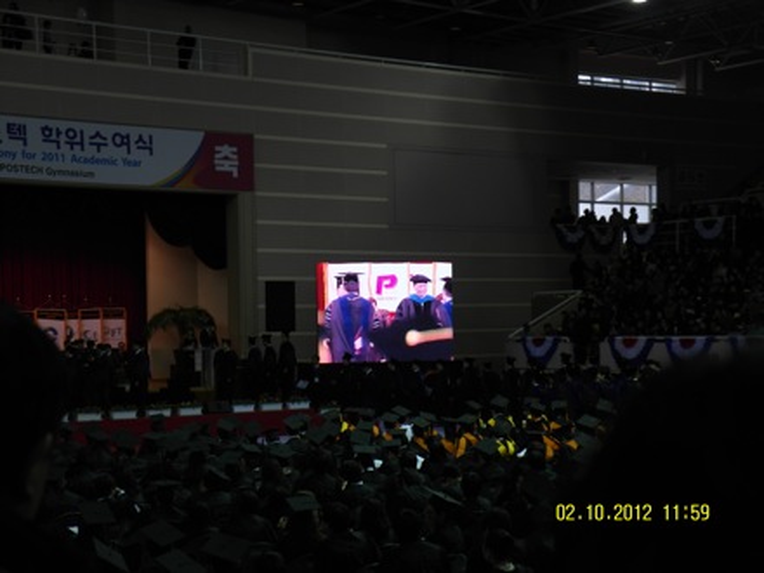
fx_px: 1589
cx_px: 382
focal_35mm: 72
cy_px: 286
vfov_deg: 20.4
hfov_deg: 27.0
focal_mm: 15.6
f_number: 2.4
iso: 100
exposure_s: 1/180
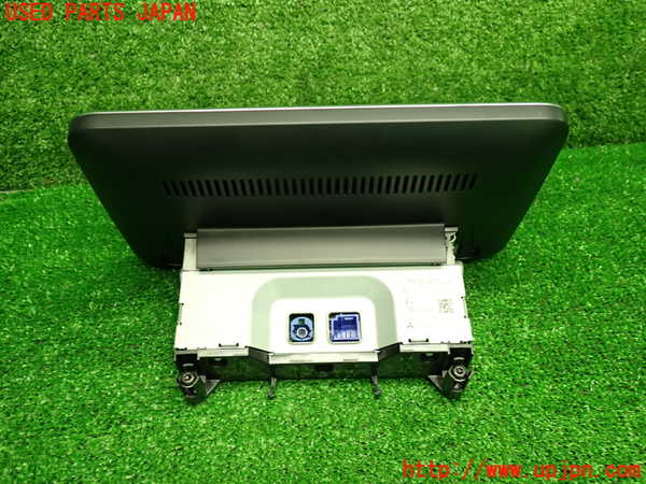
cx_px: 323
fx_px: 560
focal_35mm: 30
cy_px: 242
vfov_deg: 46.8
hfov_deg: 60.0
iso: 200
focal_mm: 5.4
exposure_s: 1/30
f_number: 2.3
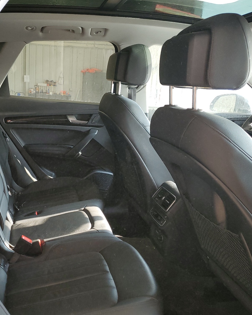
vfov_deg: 52.8
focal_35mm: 34
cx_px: 80
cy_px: 158
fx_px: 317
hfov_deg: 42.6
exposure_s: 1/100
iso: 87
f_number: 1.5
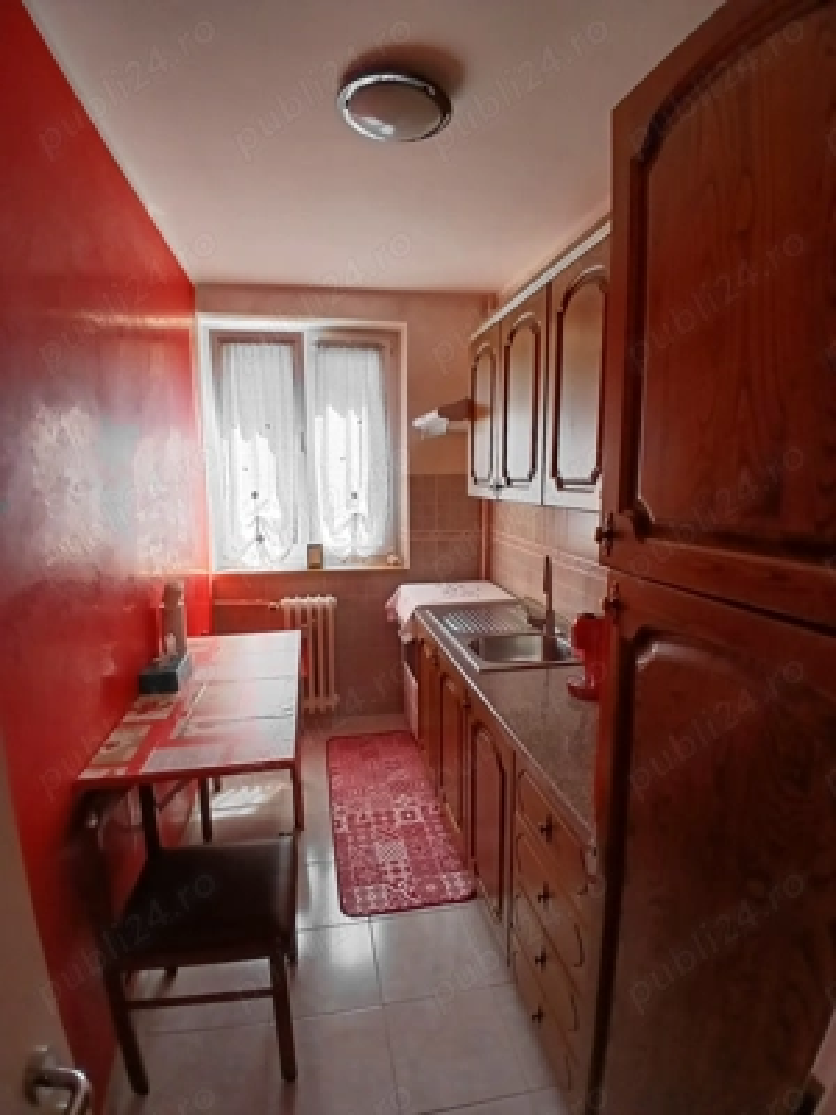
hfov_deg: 74.7
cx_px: 418
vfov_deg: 91.0
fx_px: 547
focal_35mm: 17
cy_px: 558
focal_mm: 1.4
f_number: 2.2
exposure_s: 1/100
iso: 80
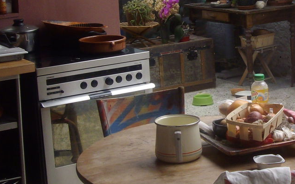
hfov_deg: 21.1
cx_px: 269
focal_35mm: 96
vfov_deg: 13.5
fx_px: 772
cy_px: 32
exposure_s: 1/160
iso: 80
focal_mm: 6
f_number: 4.8
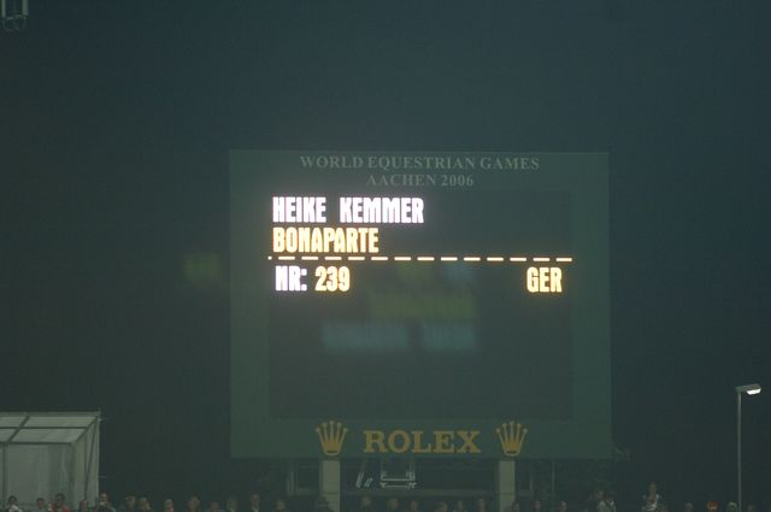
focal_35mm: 300
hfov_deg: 6.9
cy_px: 256
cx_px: 386
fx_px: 6417
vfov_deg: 4.6
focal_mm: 200
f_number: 2.8
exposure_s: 1/320
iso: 640
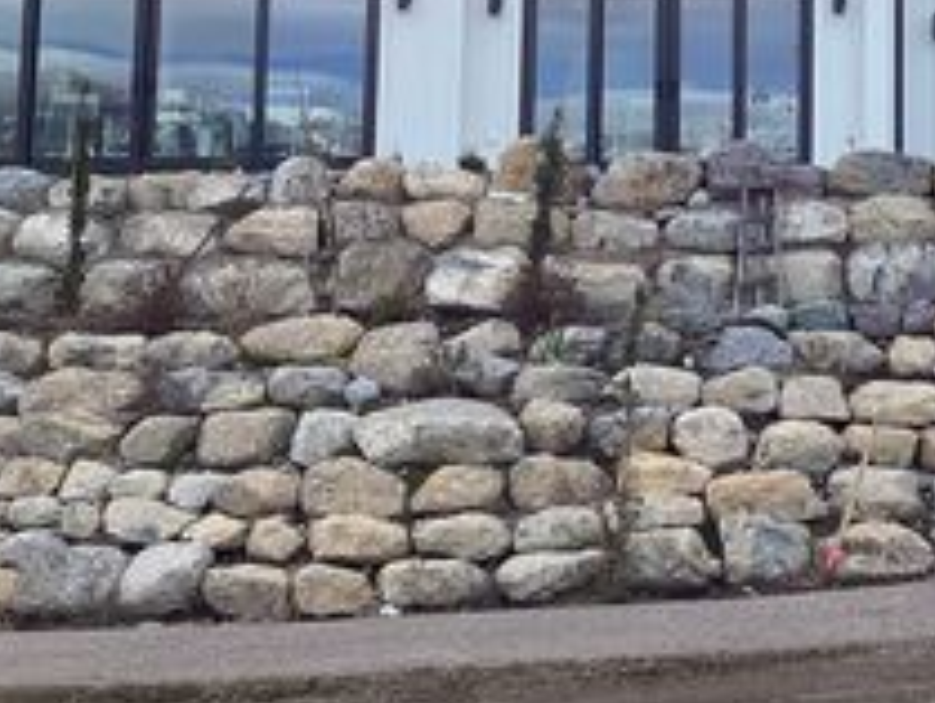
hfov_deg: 25.5
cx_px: 850
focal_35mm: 74
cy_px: 96
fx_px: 2000
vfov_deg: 19.6
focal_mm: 3.3
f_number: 2.4
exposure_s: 1/673
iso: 25
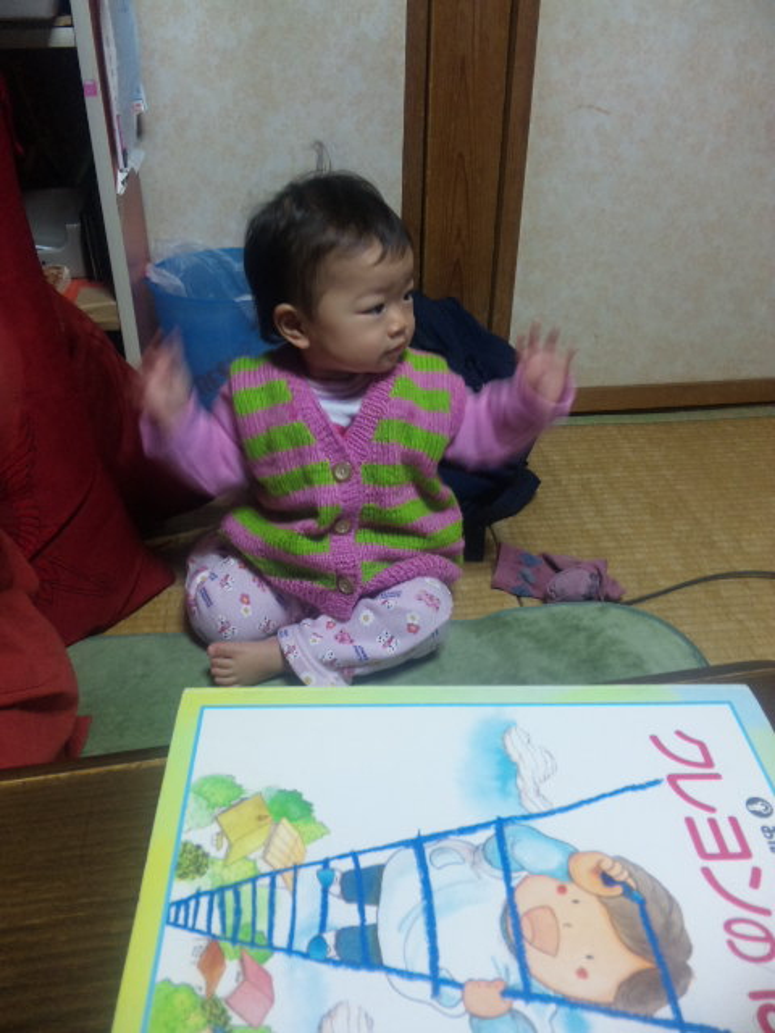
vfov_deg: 61.7
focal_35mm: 29
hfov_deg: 48.2
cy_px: 516
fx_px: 866
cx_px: 388
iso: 110
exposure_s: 1/11.1
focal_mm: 4.82
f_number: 2.8
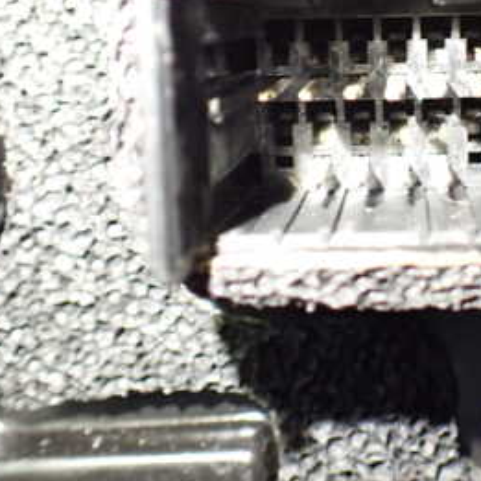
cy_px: 129
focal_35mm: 61
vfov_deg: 27.8
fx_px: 959
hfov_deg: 27.6
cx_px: 380
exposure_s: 1/30
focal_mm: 5.4
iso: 1000
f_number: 2.3
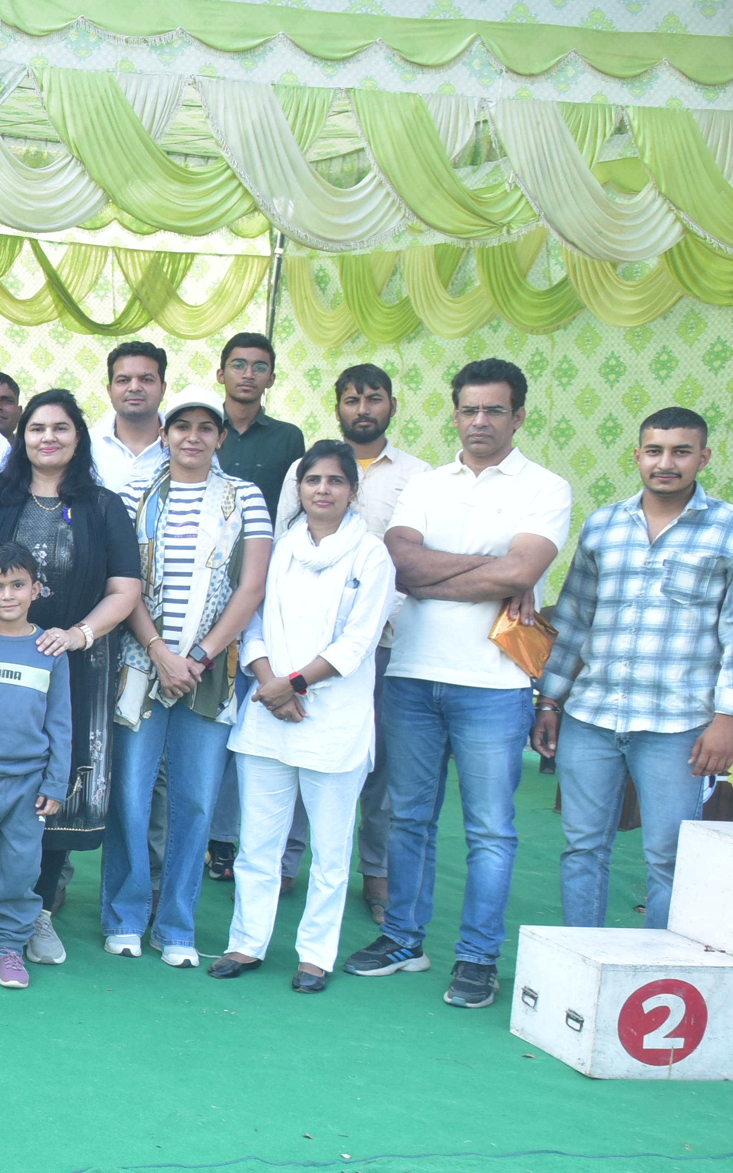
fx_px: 1822
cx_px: -448
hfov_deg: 19.1
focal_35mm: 57
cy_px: 739
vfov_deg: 35.5
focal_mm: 24
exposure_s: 1/125
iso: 640
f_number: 8
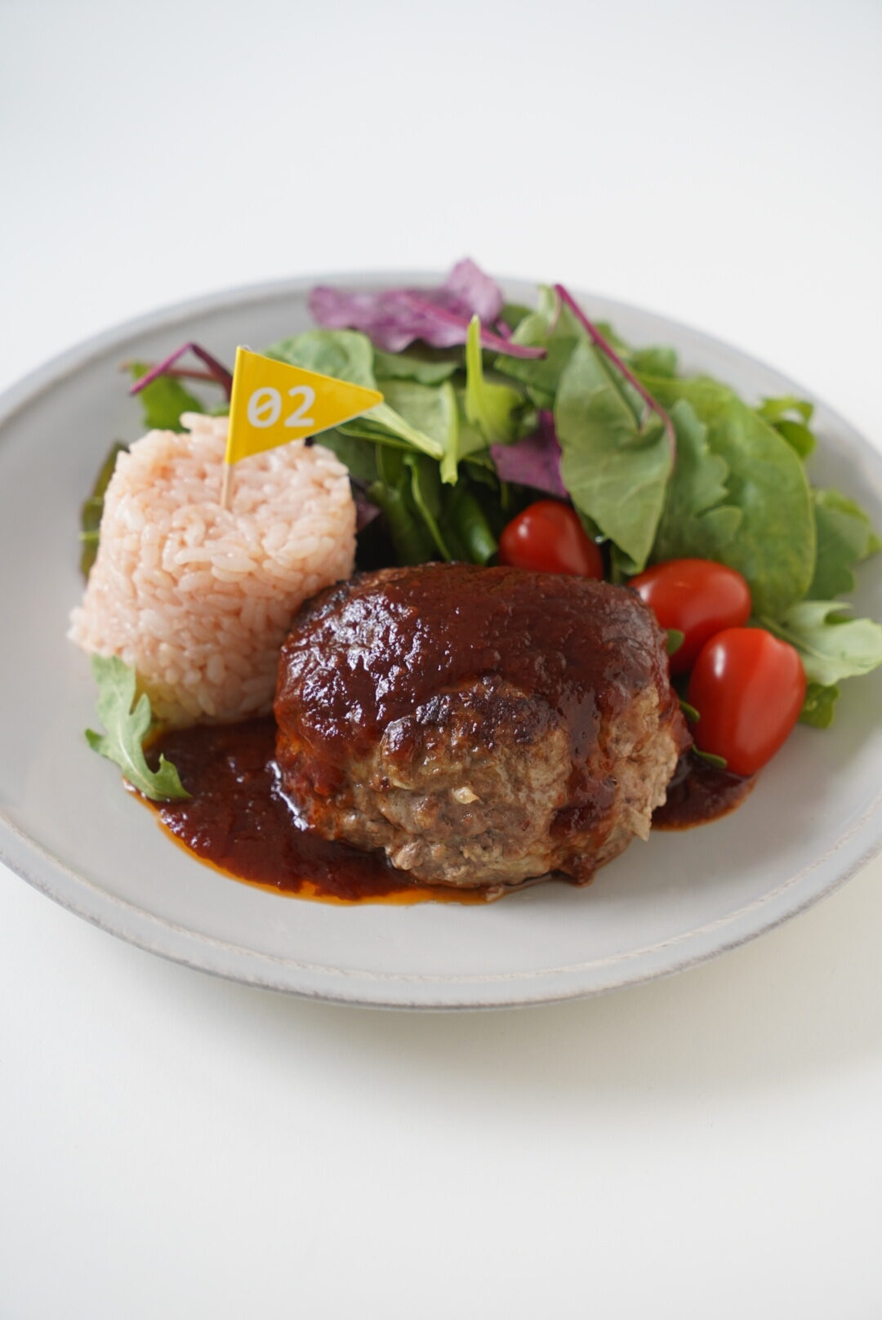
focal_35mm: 70
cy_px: 660
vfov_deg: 28.8
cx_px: 441
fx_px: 2568
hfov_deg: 19.5
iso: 1000
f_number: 6.3
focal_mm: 70
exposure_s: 1/50
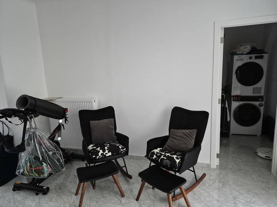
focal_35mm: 23
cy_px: 104
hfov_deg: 73.9
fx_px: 184
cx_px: 138
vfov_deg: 58.9
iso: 1000
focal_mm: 5.4
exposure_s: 1/100
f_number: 1.8
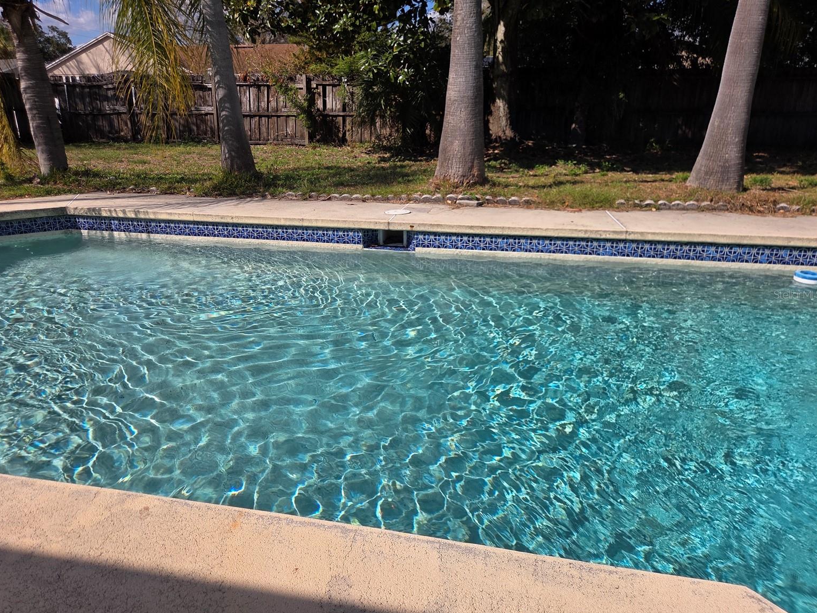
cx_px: 398
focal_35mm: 24
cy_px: 294
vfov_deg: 56.8
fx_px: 566
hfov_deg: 71.6
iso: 80
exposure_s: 1/7891
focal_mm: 5.4
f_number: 1.8
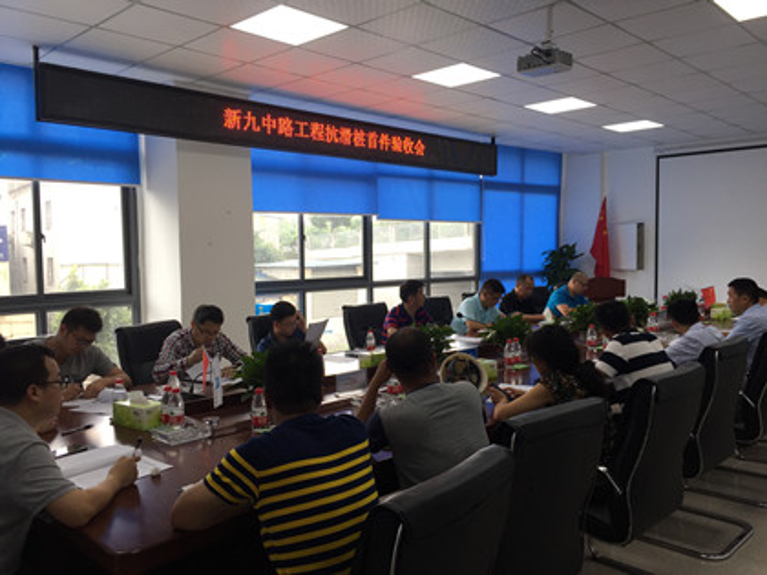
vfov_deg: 48.2
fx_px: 643
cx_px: 384
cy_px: 288
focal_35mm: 29
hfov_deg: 61.7
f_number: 2.2
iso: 40
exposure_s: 1/100
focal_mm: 4.15
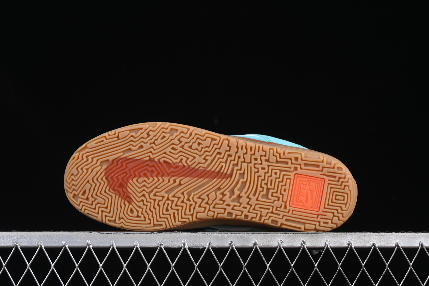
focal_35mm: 75
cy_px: 143
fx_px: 894
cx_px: 214
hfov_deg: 27.0
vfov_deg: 18.2
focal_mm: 50
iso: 160
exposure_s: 1/80
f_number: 7.1
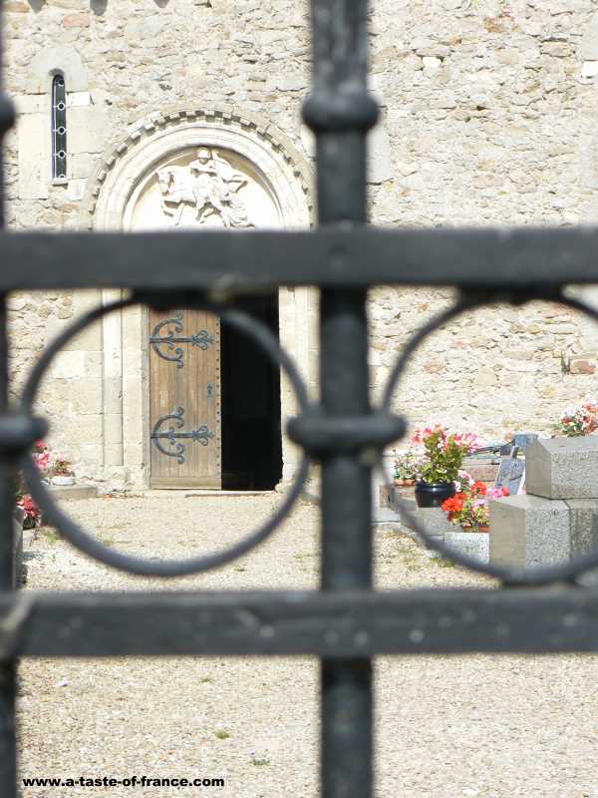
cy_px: 399
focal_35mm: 130
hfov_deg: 11.4
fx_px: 2994
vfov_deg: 15.2
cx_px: 299
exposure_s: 1/400
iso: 80
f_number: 5.6
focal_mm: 21.6
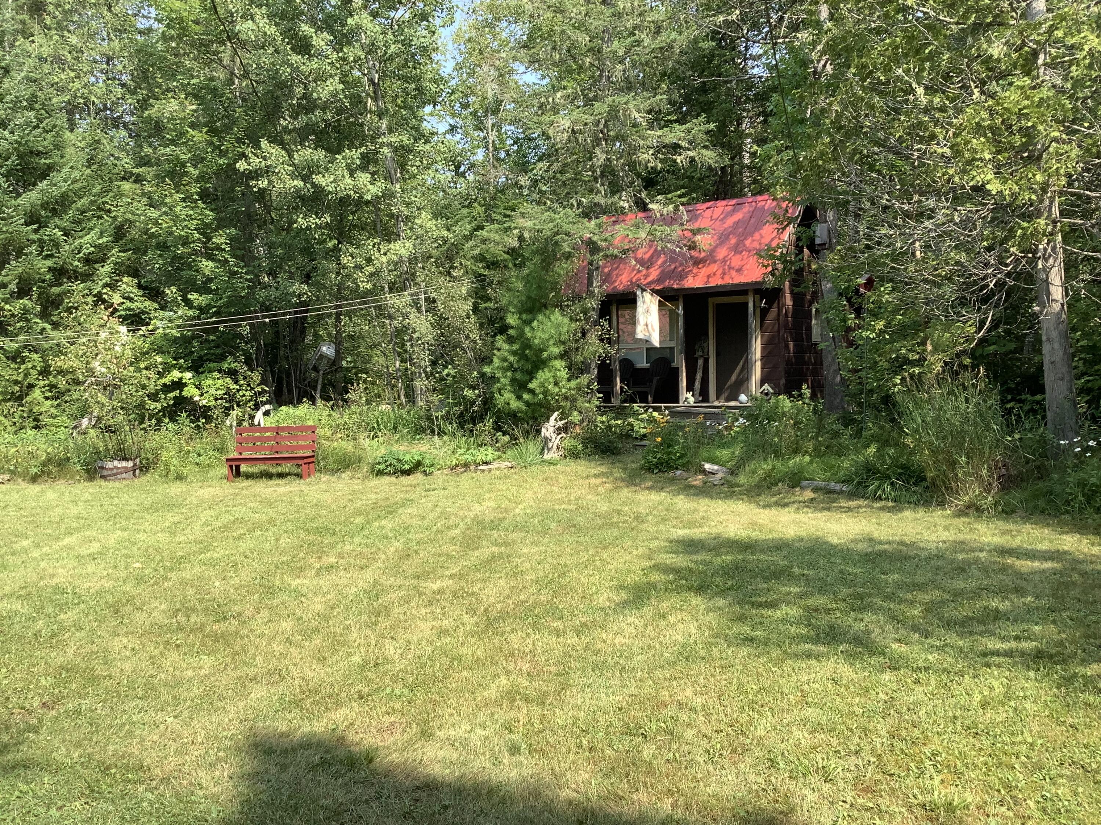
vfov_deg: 45.4
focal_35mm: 31
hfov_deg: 58.4
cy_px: 412
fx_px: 986
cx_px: 550
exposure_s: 1/440
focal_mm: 3.3
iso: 25
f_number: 2.4
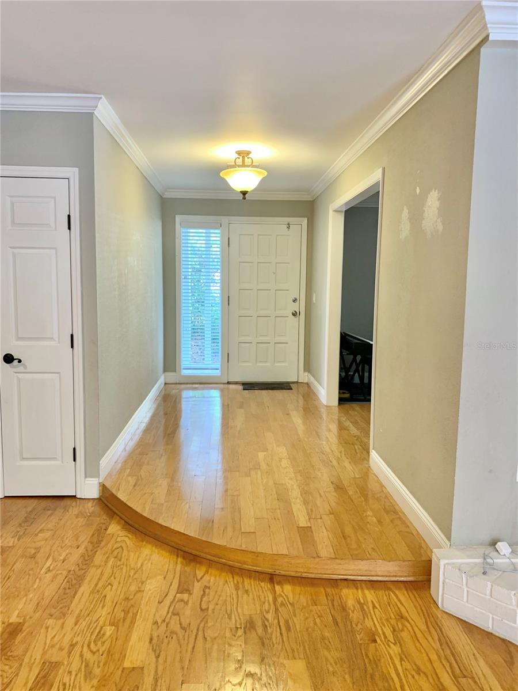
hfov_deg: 53.1
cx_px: 259
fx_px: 519
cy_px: 346
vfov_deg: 67.3
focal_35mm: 26
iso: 160
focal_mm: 4.25
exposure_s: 1/60
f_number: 1.8
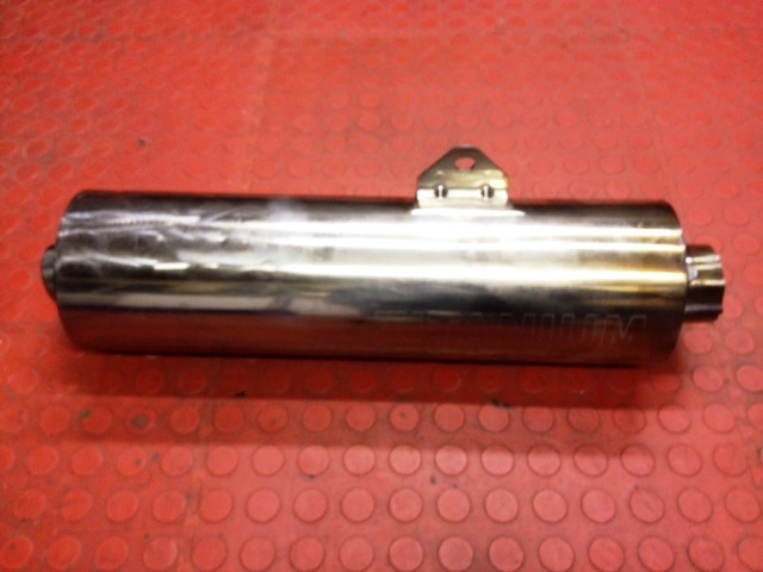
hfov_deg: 52.6
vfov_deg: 40.7
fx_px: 771
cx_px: 382
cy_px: 286
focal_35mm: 35
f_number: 2.4
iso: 125
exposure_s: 1/20
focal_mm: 4.28
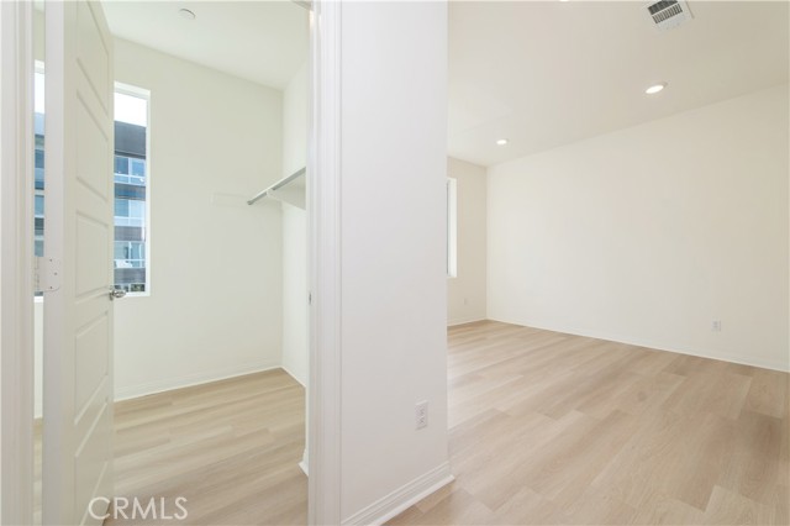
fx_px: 307
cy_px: 263
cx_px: 395
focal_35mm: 14
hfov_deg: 104.3
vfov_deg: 81.1
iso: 140
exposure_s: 1/125
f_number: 5.6
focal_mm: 14
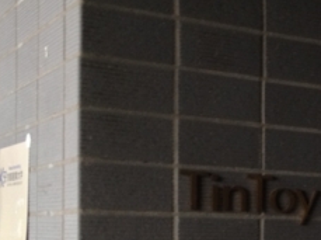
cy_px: 264
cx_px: 355
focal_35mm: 98
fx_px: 907
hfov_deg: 19.2
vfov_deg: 14.7
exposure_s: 1/20
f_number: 2.4
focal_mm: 4.28
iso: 160
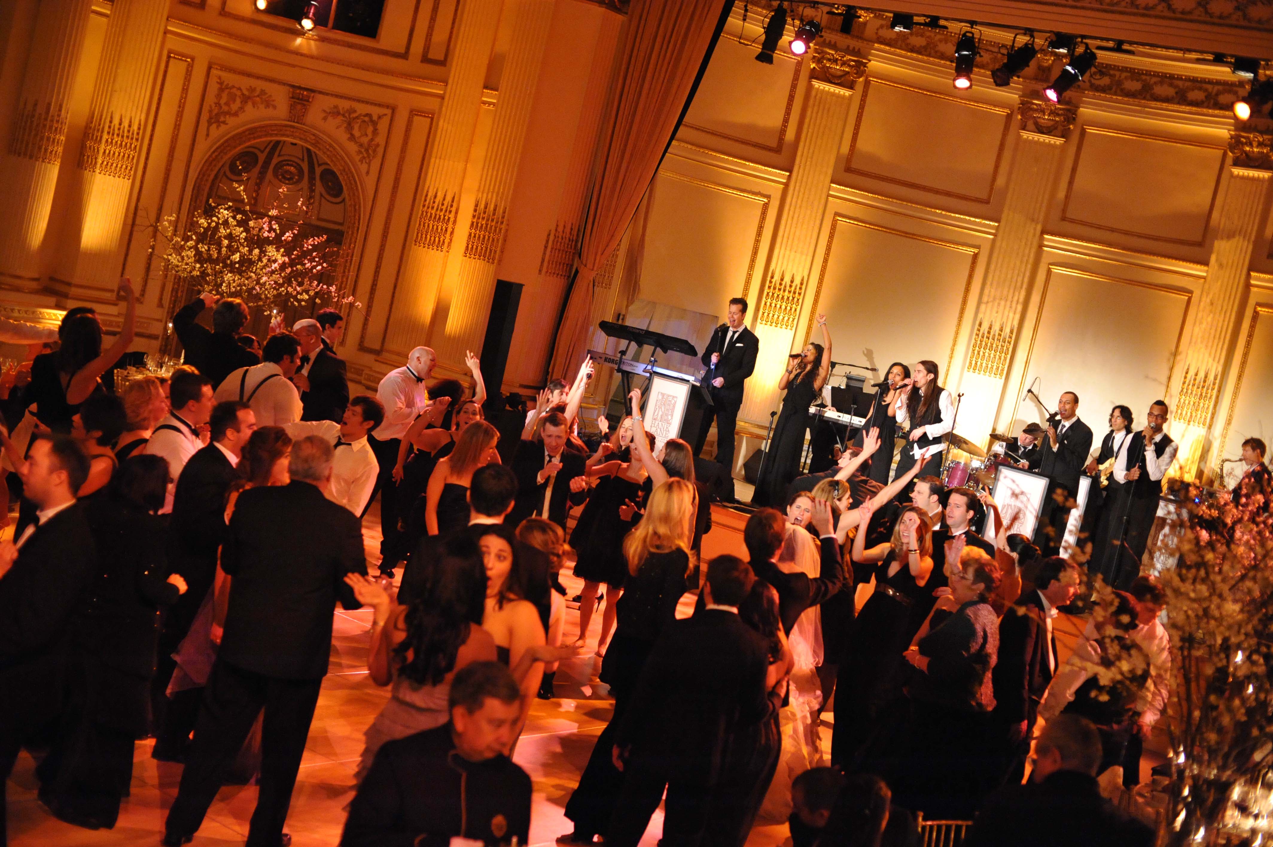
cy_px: 424
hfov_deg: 39.6
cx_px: 636
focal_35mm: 50
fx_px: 1767
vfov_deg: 27.0
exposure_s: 1/125
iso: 6400
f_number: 2.8
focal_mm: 50
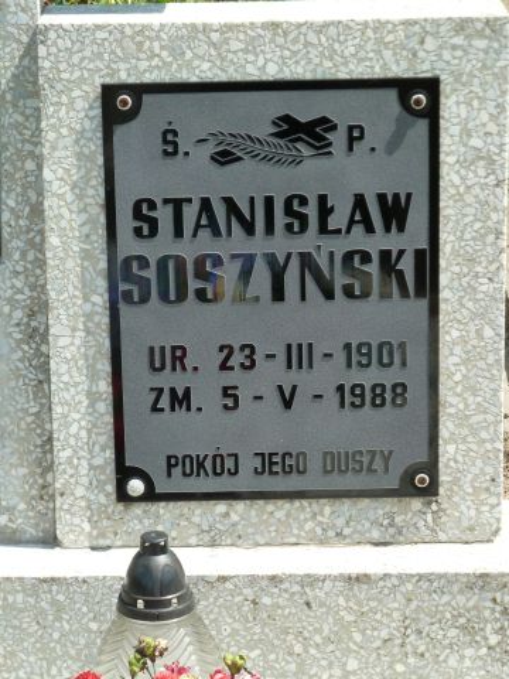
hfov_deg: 10.8
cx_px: 254
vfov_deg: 14.4
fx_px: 2686
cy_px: 340
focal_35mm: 137
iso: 250
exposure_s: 1/400
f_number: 4.5
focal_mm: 22.5
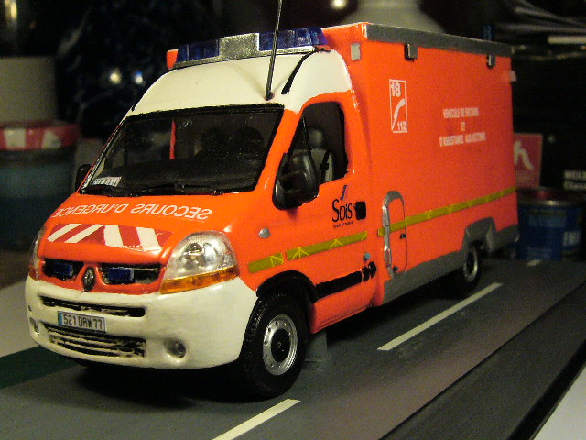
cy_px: 220
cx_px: 293
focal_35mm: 43
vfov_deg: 33.6
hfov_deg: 43.9
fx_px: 728
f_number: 5.6
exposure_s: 1/125
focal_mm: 5.8
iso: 400
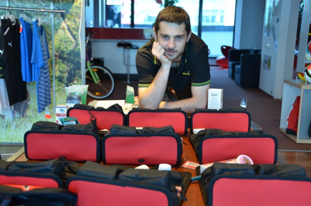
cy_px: 103
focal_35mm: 51
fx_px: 440
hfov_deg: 39.0
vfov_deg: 26.4
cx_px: 156
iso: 400
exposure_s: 1/80
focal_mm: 34
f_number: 4.2
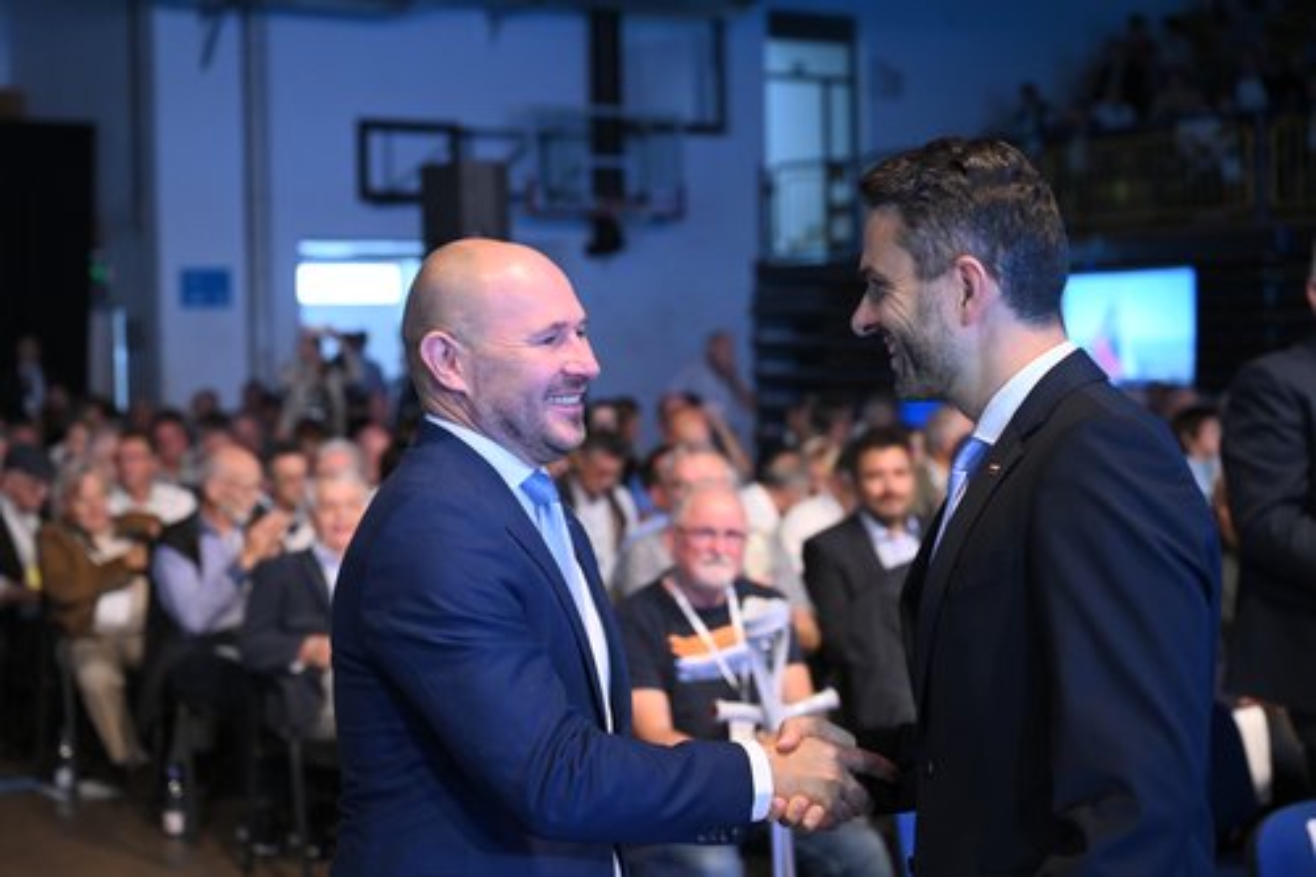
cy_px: 438
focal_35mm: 62
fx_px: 2266
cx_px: 658
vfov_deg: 21.9
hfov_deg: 32.4
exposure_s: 1/250
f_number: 4
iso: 3200
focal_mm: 62
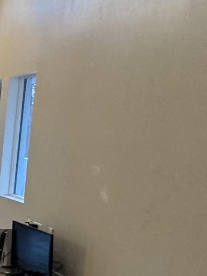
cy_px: 176
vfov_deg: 32.5
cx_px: -328
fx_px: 470
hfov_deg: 13.8
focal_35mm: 59
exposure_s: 1/60
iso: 500
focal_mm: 2.22
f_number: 2.2
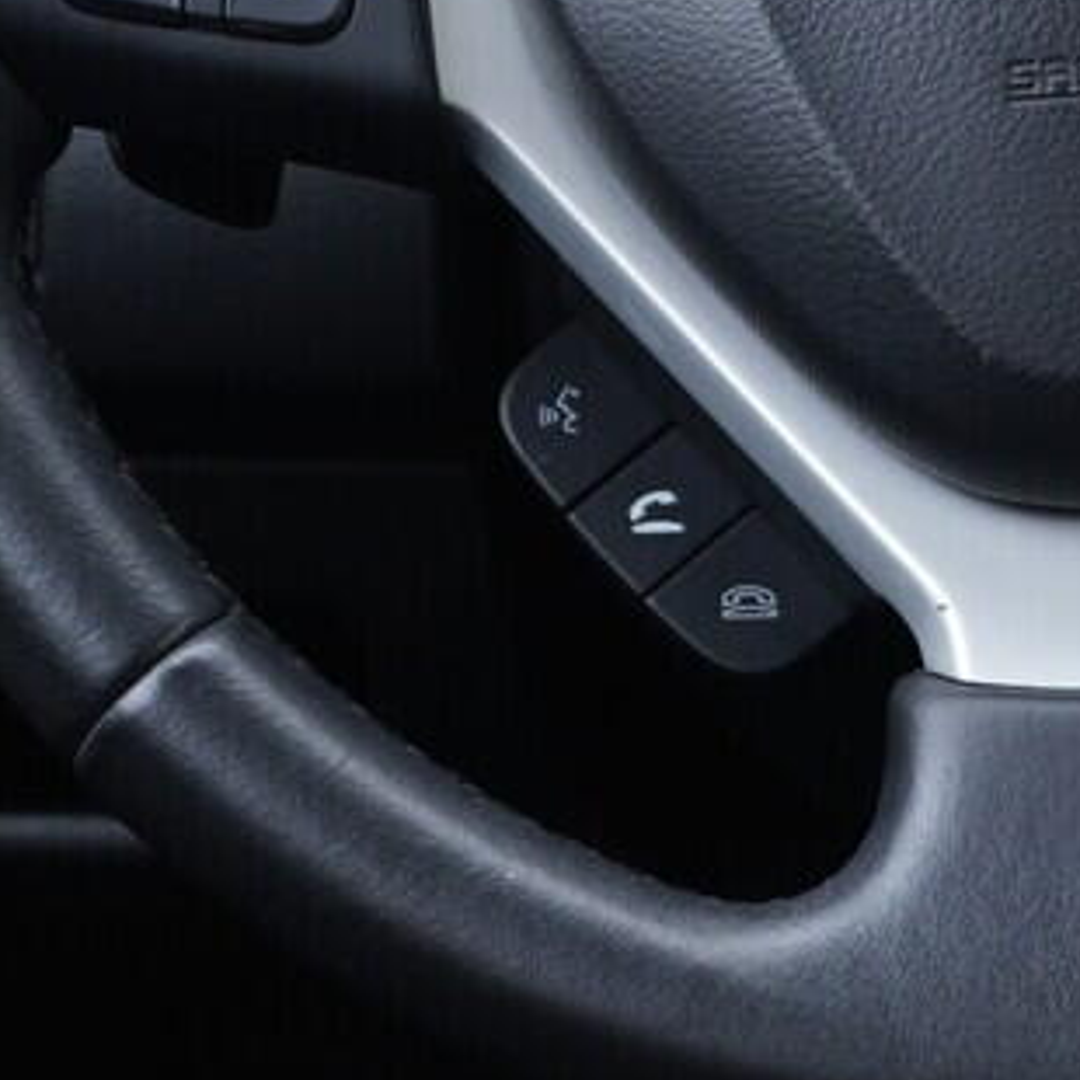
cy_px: -108
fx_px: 5012
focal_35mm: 142
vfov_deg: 12.1
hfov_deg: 12.1
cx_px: 1104
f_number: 2.8
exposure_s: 1/40
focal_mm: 24
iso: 250
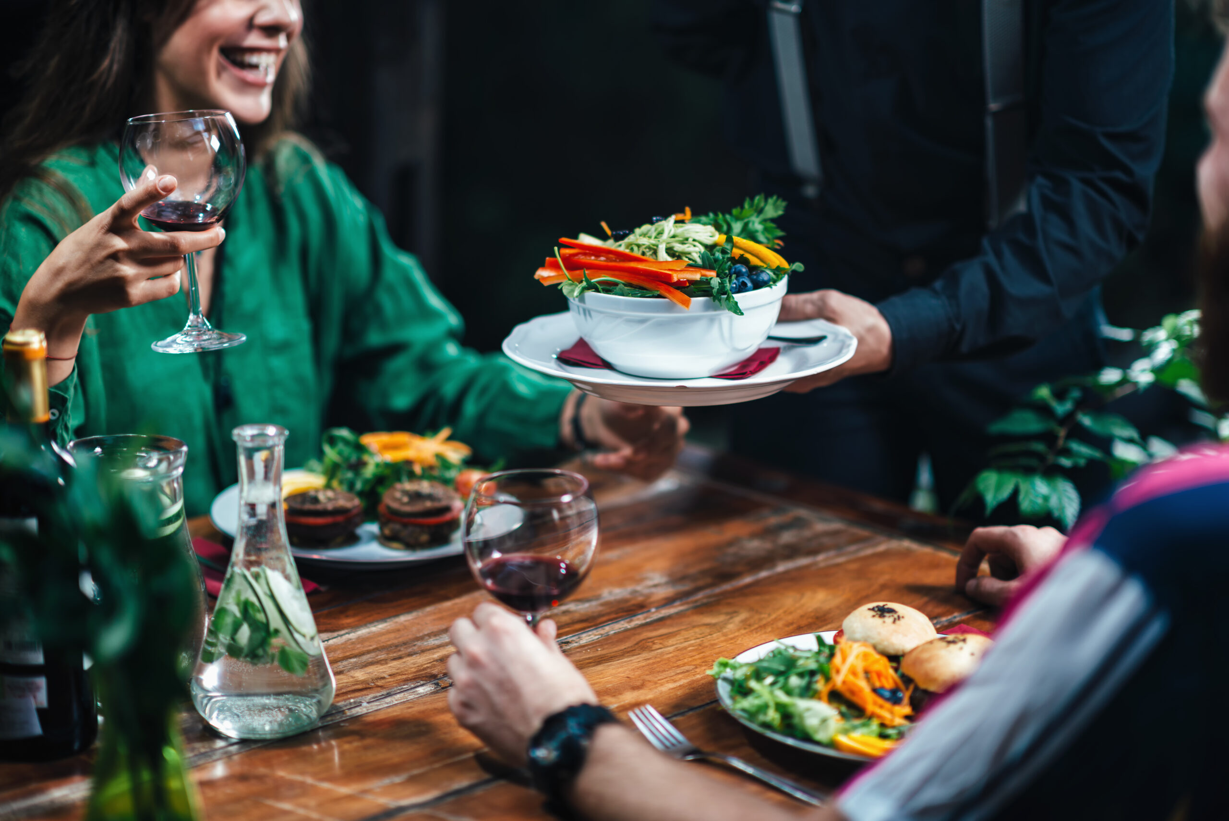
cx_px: 614
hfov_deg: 23.9
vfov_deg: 16.1
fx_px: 2903
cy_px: 410
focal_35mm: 85
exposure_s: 1/200
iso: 100
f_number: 1.6
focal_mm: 85
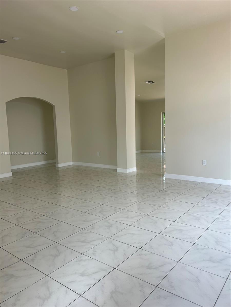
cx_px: 116
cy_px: 154
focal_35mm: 26
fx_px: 231
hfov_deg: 53.1
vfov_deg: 67.3
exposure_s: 1/206
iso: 40
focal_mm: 5.7
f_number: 1.5
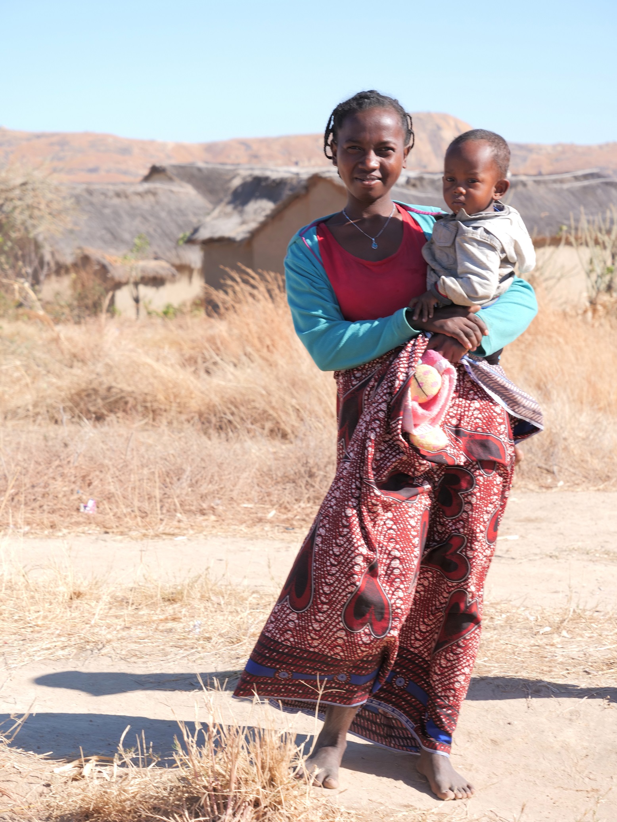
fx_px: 2471
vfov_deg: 18.9
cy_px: 411
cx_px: 308
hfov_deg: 14.2
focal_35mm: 104
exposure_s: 1/320
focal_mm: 52
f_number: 5
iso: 100
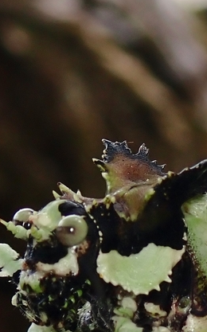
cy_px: 319
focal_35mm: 290
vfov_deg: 7.2
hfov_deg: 4.5
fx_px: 2622
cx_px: 233
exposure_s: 1/200
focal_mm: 18
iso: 200
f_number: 6.3
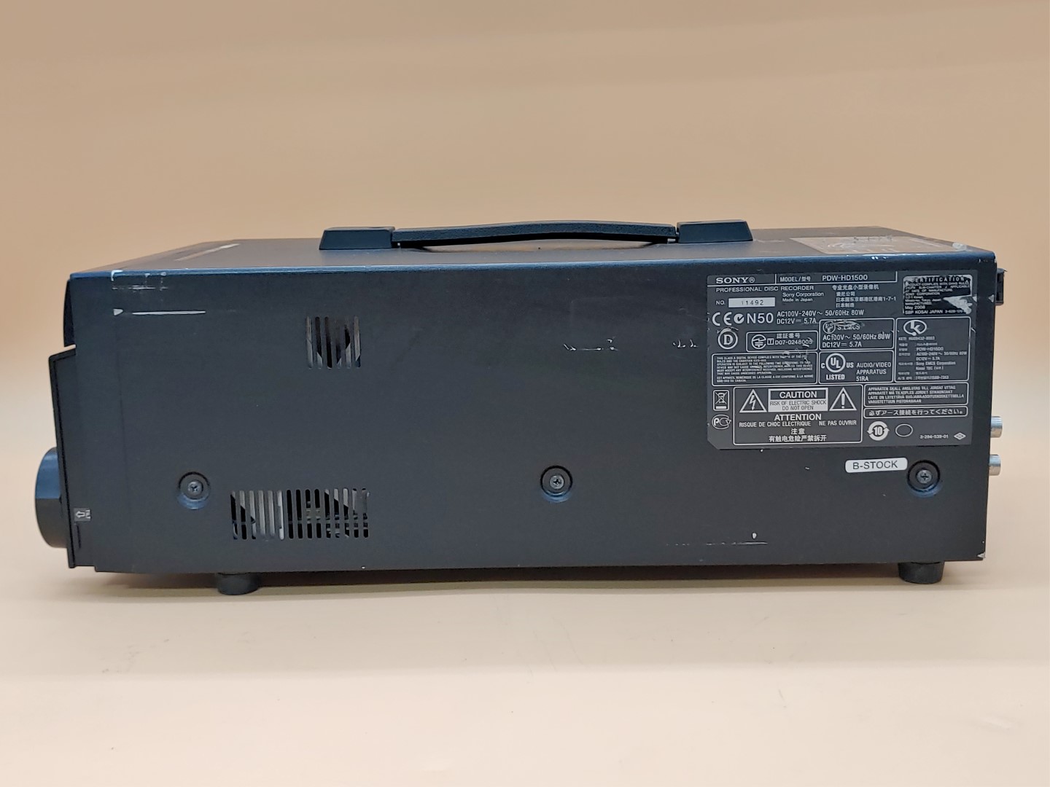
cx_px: 525
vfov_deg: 35.1
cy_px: 394
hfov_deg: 45.8
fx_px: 1244
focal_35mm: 41
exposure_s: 1/63
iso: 50
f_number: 1.8
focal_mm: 4.36
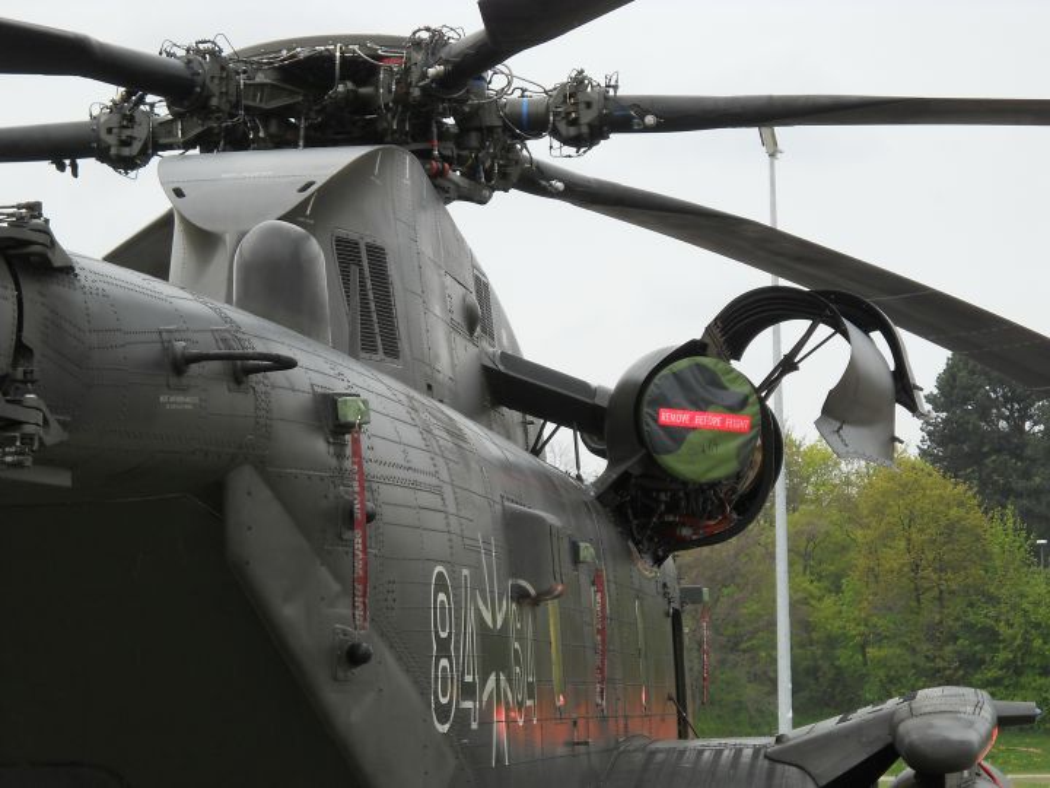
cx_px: 525
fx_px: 4398
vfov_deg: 10.2
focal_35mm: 145
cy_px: 394
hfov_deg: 13.6
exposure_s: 1/125
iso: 80
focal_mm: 24.03
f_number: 6.7
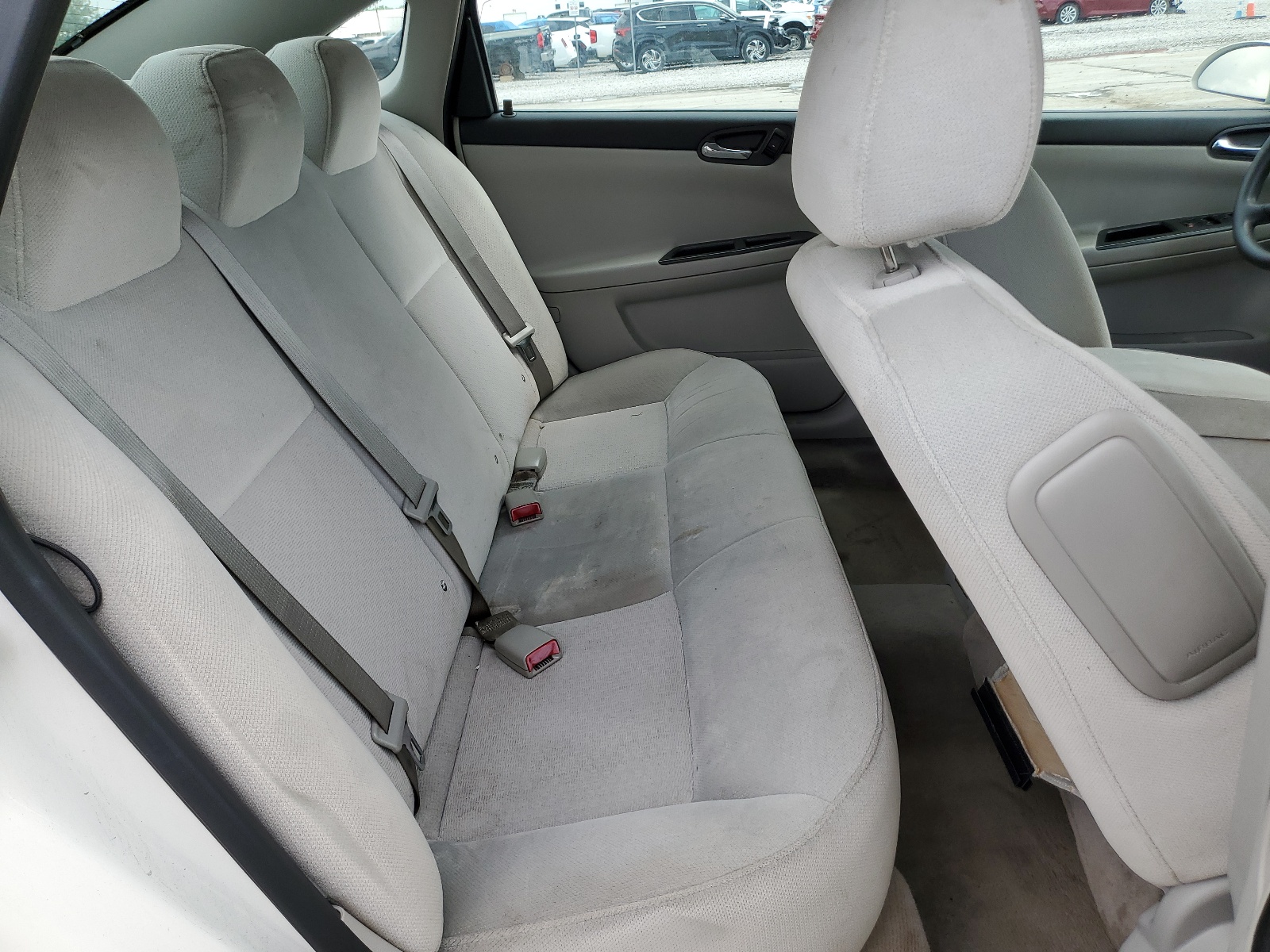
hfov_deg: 67.3
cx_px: 635
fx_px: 954
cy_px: 476
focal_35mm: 26
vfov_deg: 53.1
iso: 50
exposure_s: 1/714
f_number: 1.5
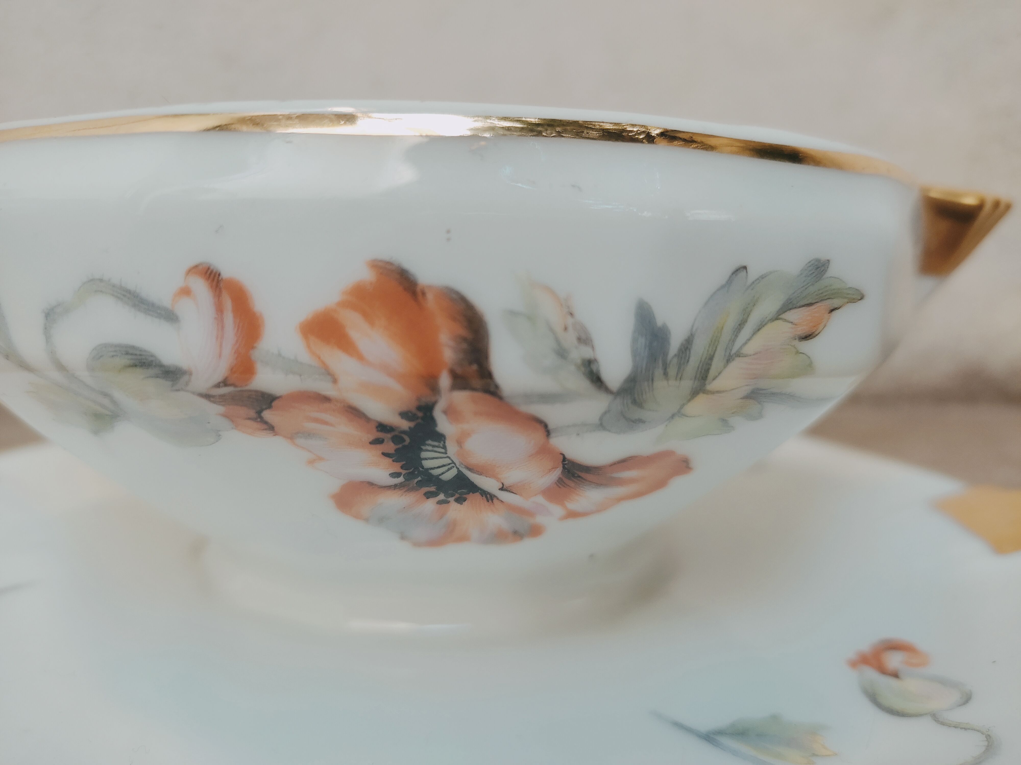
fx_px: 767
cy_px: 382
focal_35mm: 26
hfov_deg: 67.3
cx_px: 510
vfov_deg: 53.1
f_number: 1.79
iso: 370
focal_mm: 4.74
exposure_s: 1/33
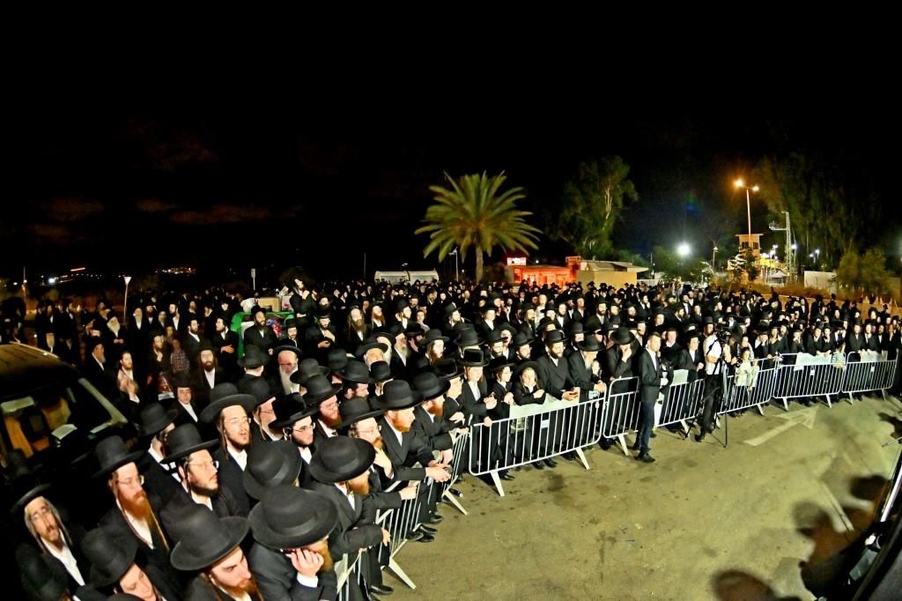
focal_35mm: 15
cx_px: 451
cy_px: 300
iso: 2000
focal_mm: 10.5
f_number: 4
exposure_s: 1/160
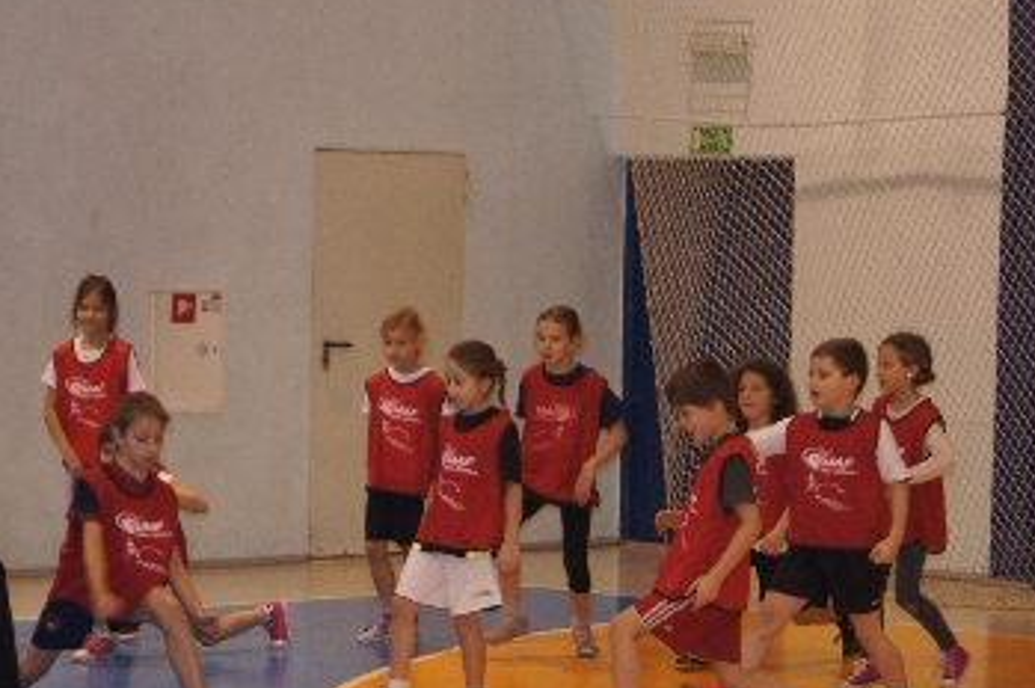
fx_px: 4075
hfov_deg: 14.5
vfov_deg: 9.6
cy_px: 506
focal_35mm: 142
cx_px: 454
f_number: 5.6
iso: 800
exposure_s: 1/80
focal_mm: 55
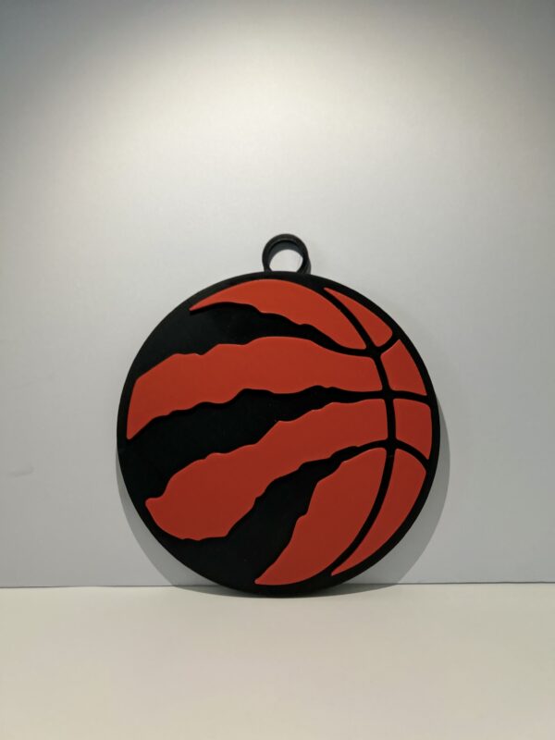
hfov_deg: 53.1
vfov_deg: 67.3
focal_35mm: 26
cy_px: 370
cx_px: 278
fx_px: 556
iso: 125
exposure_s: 1/90
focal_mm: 5.7
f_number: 1.5
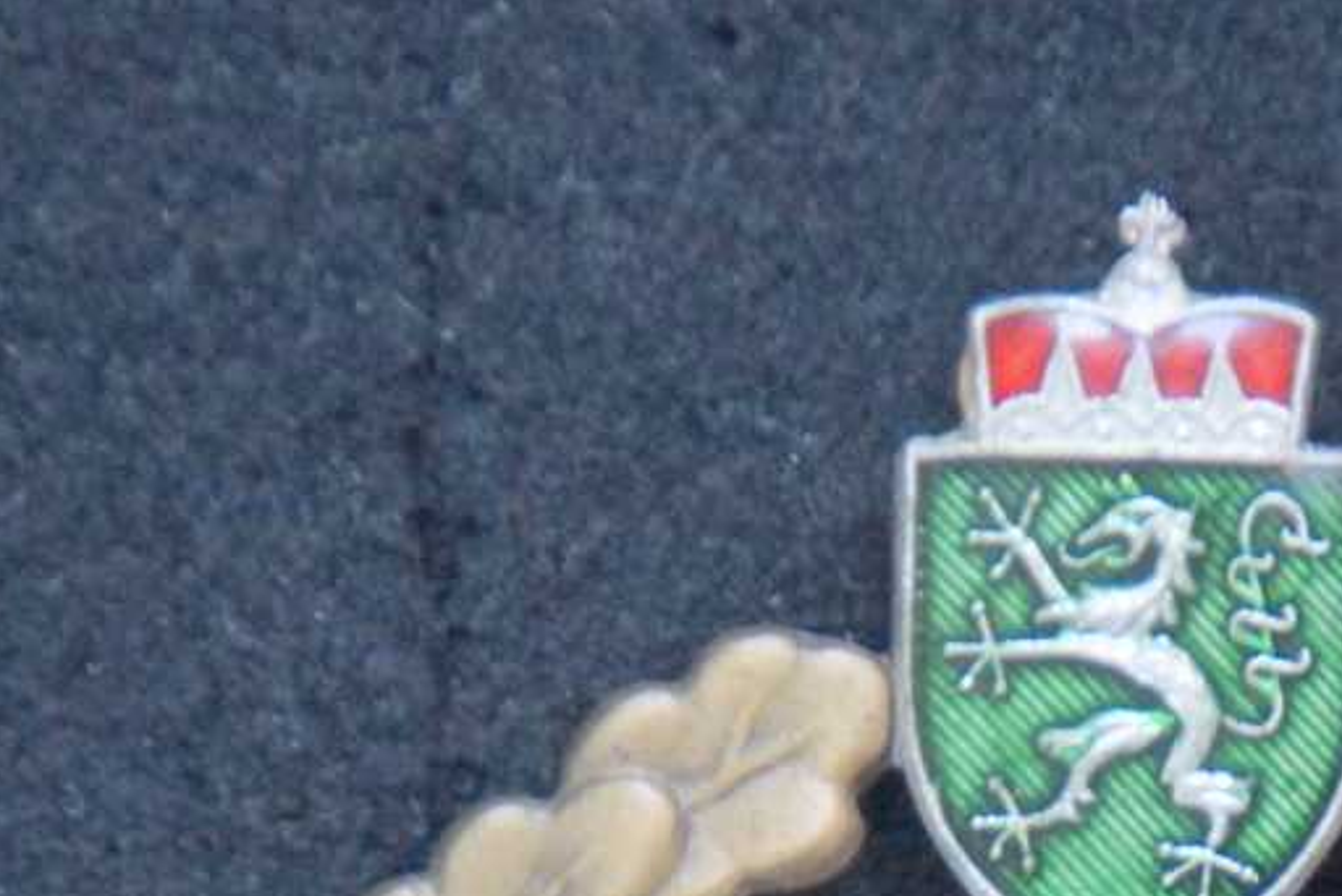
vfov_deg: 1.3
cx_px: 1164
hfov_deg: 2.0
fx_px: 39311
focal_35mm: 1054
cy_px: 1522
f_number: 6.3
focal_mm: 200
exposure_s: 1/50
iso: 1600
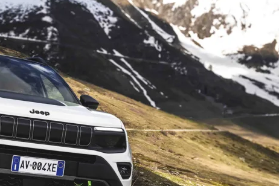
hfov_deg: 31.8
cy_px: 77
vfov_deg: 21.5
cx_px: 112
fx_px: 489
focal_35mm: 63
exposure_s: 1/160
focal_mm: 28.5
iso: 80
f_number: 14
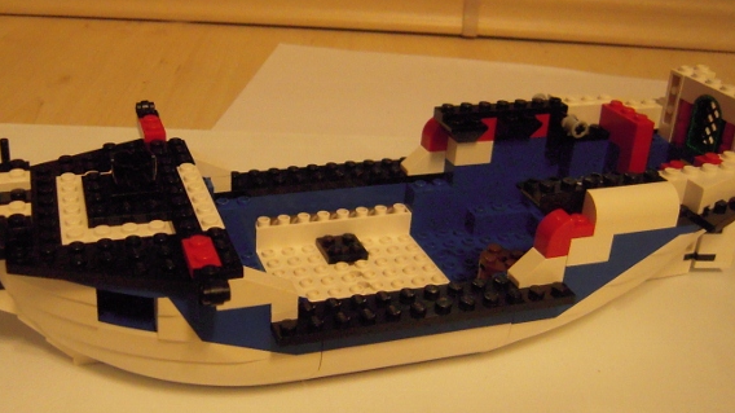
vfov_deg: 27.7
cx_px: 264
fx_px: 838
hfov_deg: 46.8
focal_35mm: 43
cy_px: 184
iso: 800
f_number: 2.7
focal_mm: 5
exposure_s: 1/25
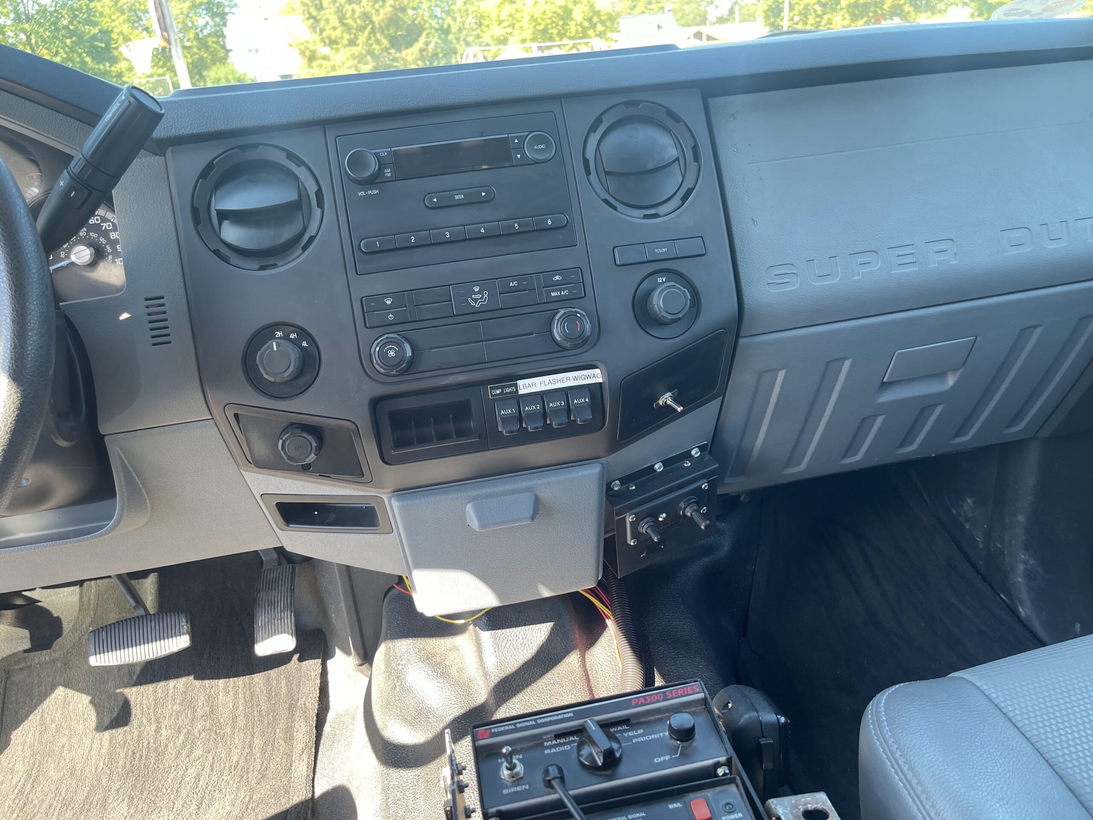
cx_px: 546
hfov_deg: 67.3
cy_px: 410
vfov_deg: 53.1
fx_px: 821
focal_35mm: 26
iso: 80
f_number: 1.6
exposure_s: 1/121
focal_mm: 5.1
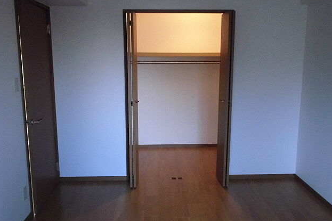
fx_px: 286
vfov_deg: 42.3
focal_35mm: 31
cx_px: 165
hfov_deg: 60.3
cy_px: 111
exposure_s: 1/60
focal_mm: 5.3
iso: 800
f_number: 3.4
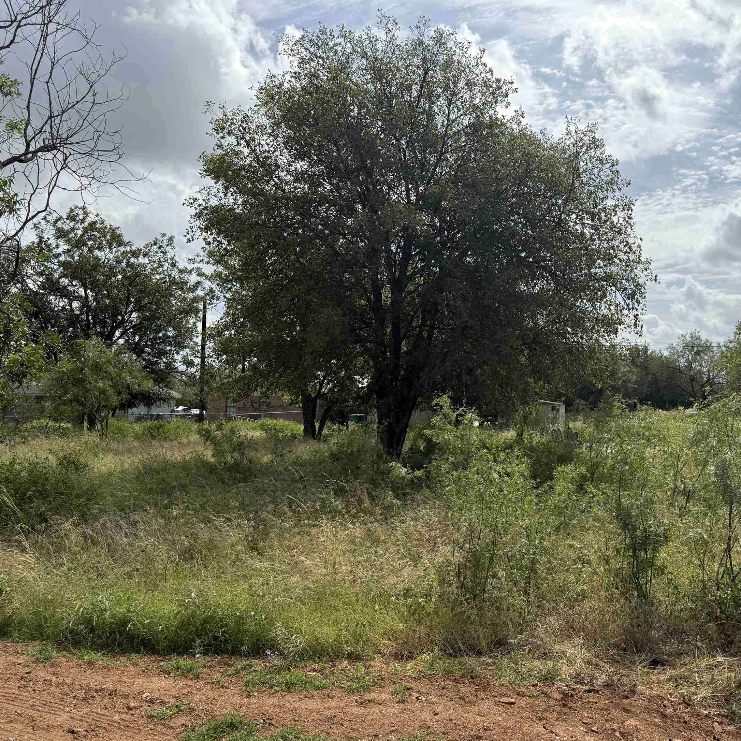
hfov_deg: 53.8
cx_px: 423
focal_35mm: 30
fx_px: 727
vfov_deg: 54.0
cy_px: 352
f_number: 1.78
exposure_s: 1/11905
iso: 100
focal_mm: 6.76
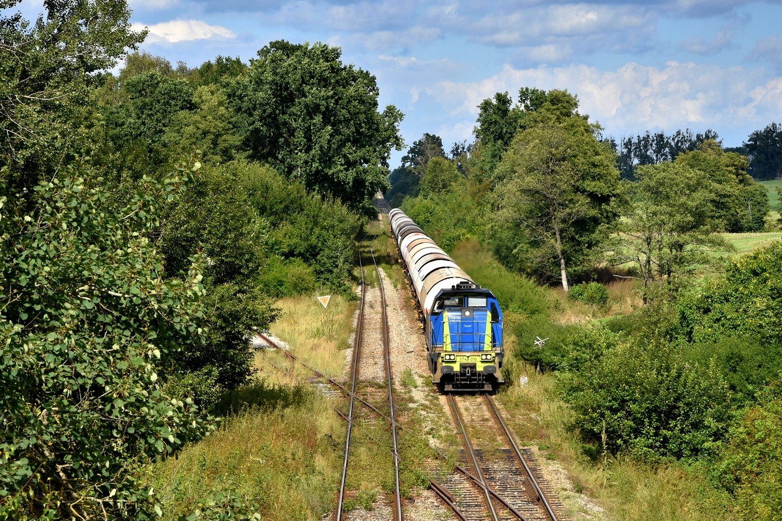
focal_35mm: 120
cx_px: 391
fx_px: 2606
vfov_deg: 11.4
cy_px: 260
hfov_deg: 17.1
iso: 200
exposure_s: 1/640
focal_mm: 80
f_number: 8
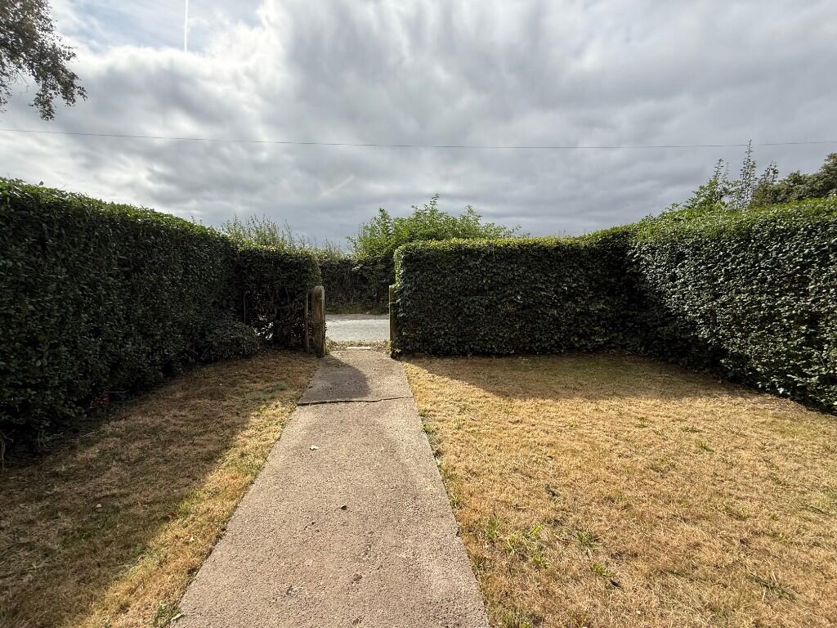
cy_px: 314
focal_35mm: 14
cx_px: 418
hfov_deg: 102.1
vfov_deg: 85.7
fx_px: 339
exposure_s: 1/1464
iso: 50
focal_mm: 2.22
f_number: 2.2
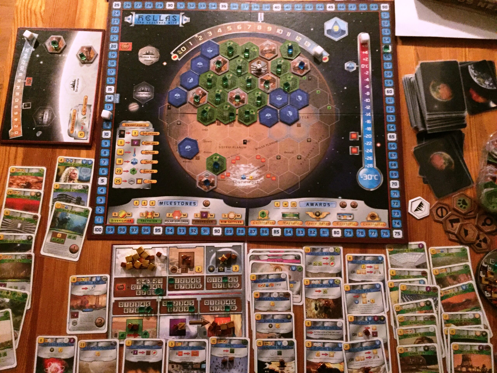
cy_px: 186
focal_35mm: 29
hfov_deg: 61.7
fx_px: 416
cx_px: 248
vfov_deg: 48.2
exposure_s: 1/17
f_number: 2.2
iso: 1000
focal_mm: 4.15
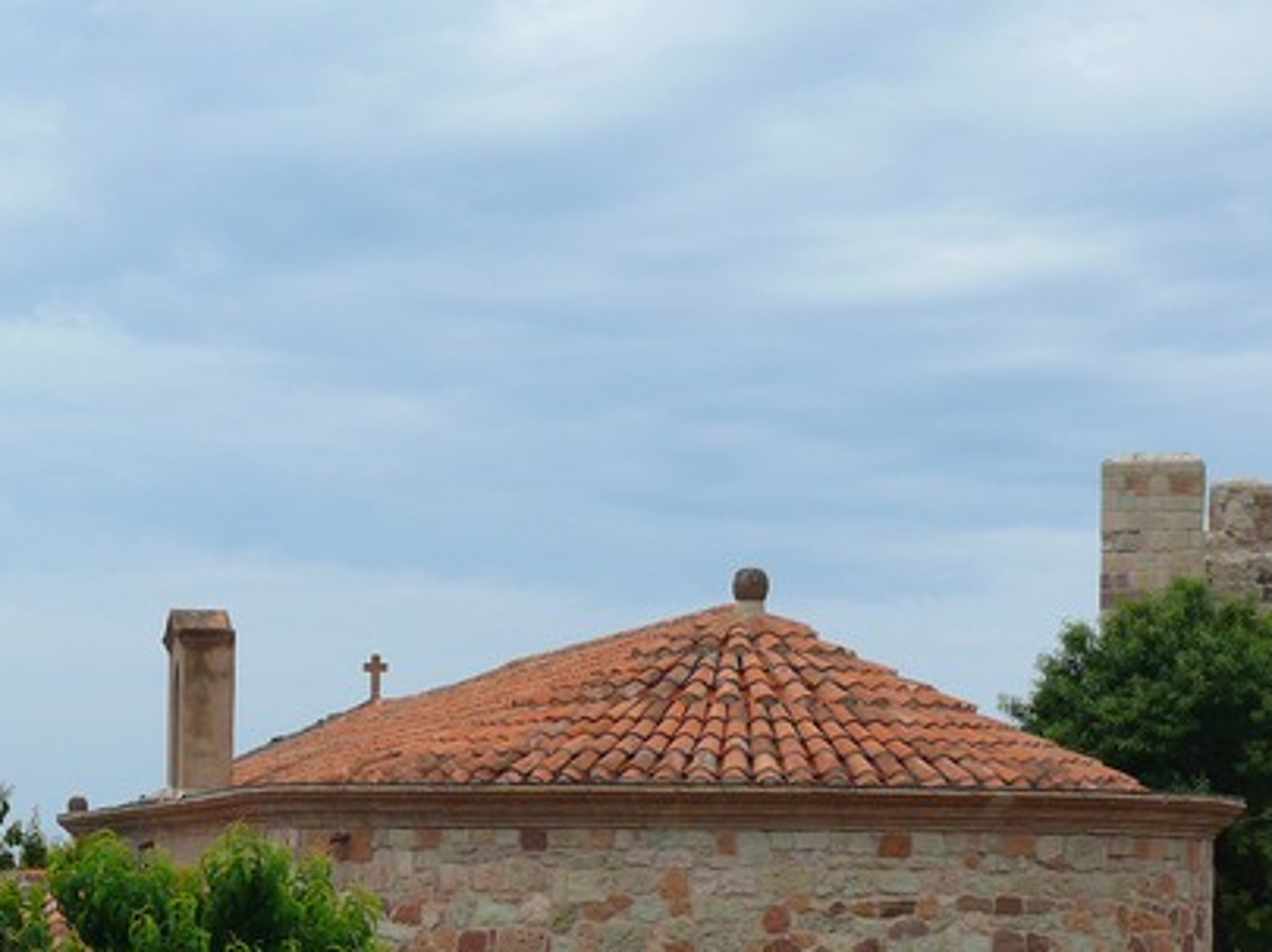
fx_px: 4149
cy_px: 833
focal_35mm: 113
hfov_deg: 17.3
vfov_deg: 13.0
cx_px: 264
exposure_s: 1/250
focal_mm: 12.9
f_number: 4.5
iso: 100
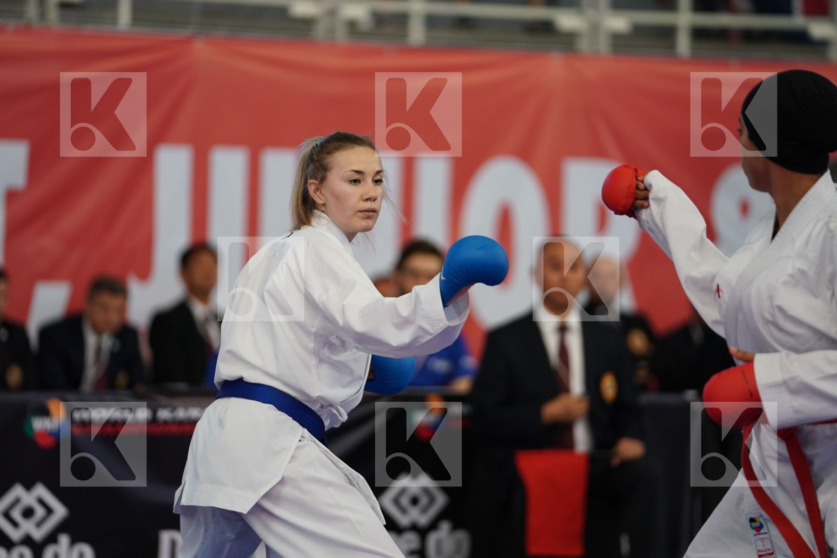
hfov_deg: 11.5
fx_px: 4138
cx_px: 418
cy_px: 279
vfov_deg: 7.7
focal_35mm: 178
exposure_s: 1/1000
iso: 1250
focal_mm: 178
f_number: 2.8
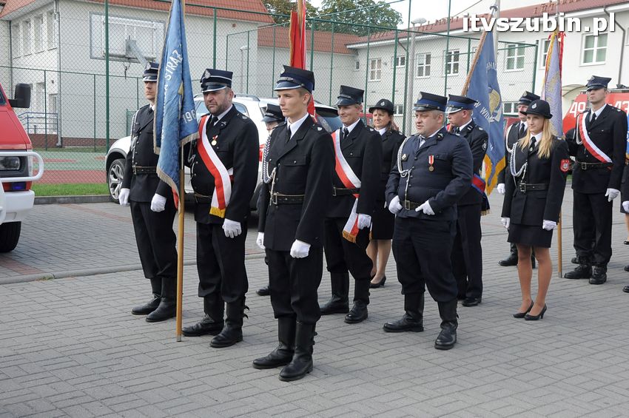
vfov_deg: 29.8
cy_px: 209
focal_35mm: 45
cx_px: 314
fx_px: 785
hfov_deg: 43.6
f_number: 9
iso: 800
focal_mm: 30
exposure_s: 1/320
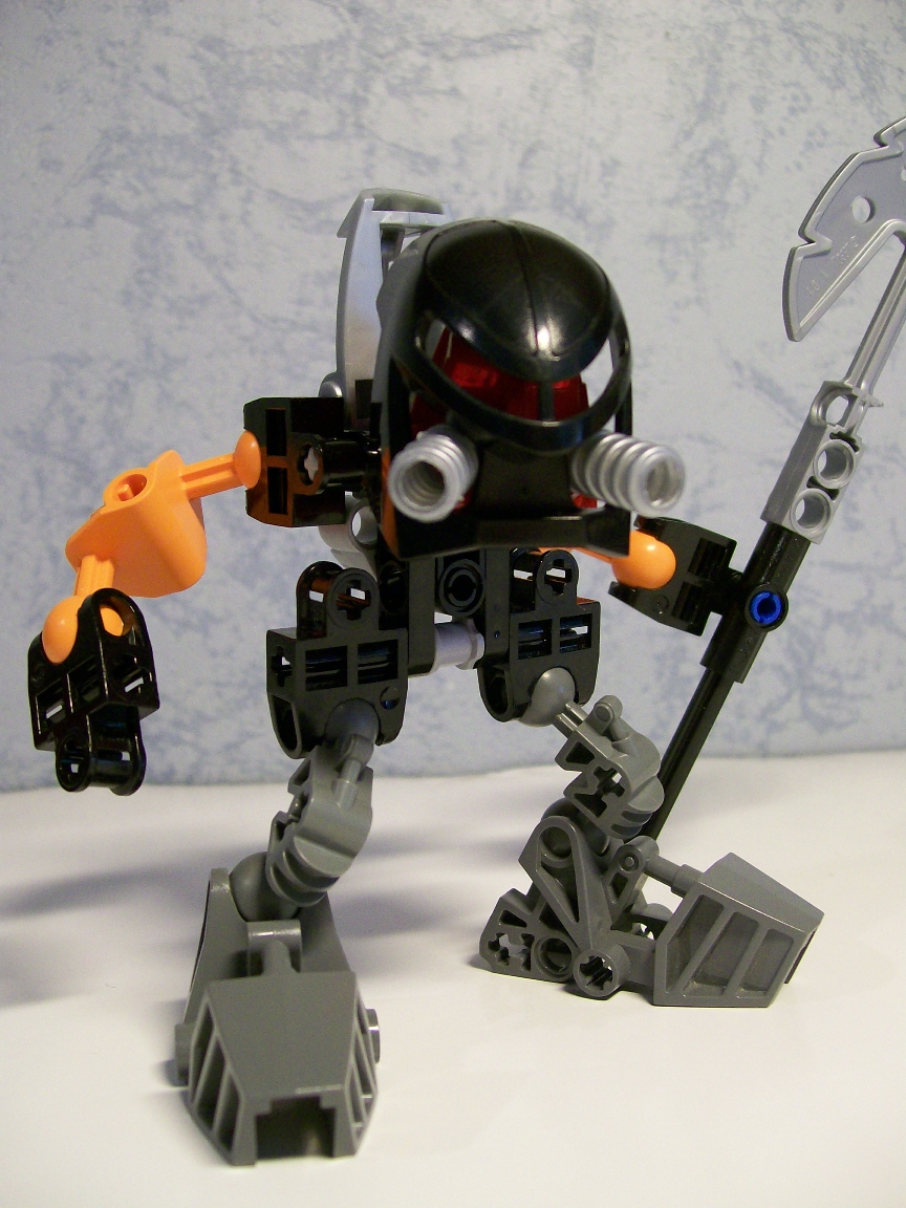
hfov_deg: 39.7
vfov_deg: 51.4
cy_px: 604
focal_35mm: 36
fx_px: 1256
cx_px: 453
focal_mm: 6
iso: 160
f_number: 2.7
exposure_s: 1/26.3
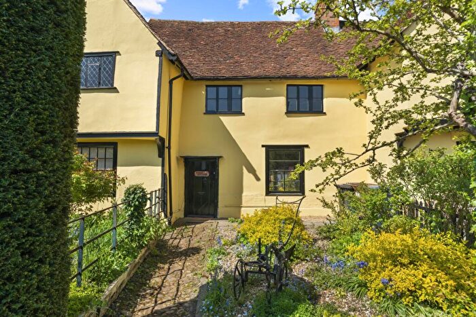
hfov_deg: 82.6
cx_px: 238
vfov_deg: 60.7
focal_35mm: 20
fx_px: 271
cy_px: 158
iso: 320
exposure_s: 1/250
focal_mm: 20.5
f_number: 8
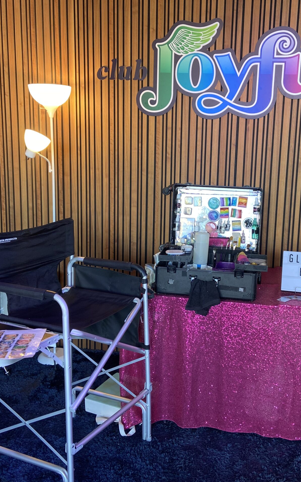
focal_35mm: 37
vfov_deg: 52.7
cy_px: 240
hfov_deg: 34.2
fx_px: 486
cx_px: 198
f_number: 1.8
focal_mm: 4.25
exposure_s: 1/60
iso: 100
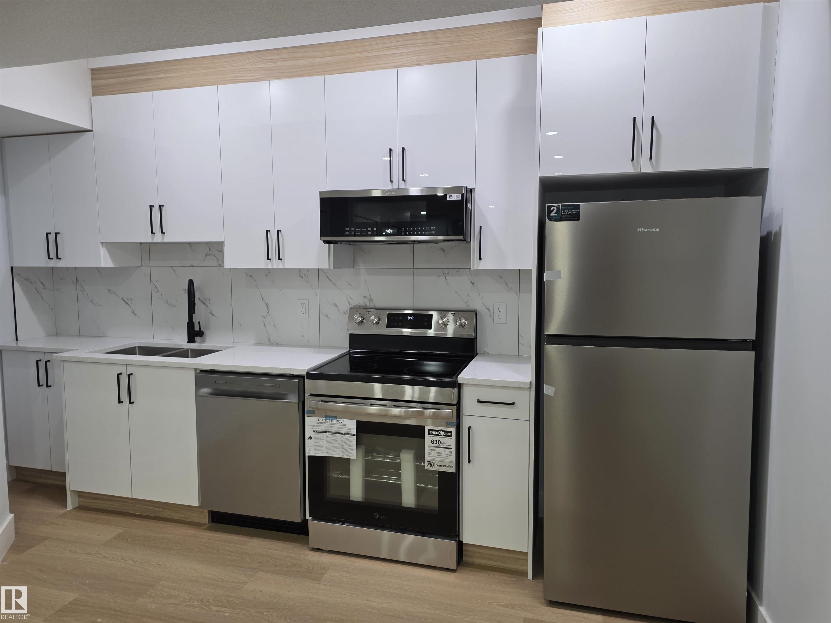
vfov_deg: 58.9
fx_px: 552
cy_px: 312
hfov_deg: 73.9
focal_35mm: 23
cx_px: 416
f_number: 1.7
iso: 80
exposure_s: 1/120
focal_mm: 6.25
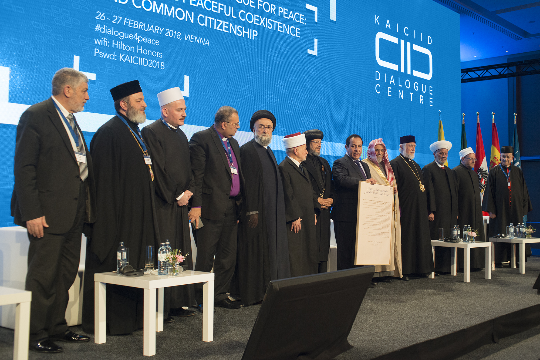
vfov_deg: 37.8
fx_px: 525
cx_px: 270
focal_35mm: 35
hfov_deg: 54.4
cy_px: 180
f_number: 4
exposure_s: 1/160
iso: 1600
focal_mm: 35
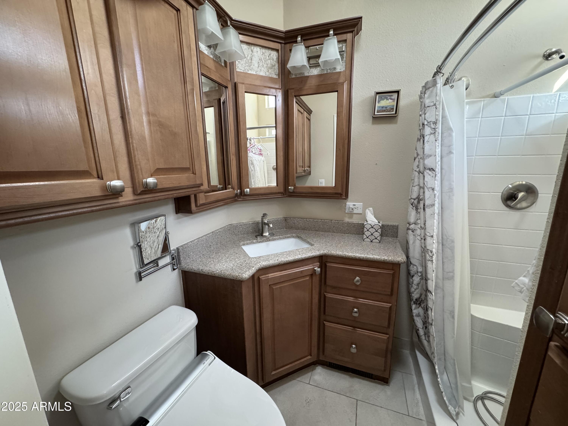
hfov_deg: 102.1
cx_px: 284
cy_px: 213
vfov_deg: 85.7
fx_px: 230
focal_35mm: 14
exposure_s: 1/60
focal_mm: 2.22
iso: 320
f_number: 2.2
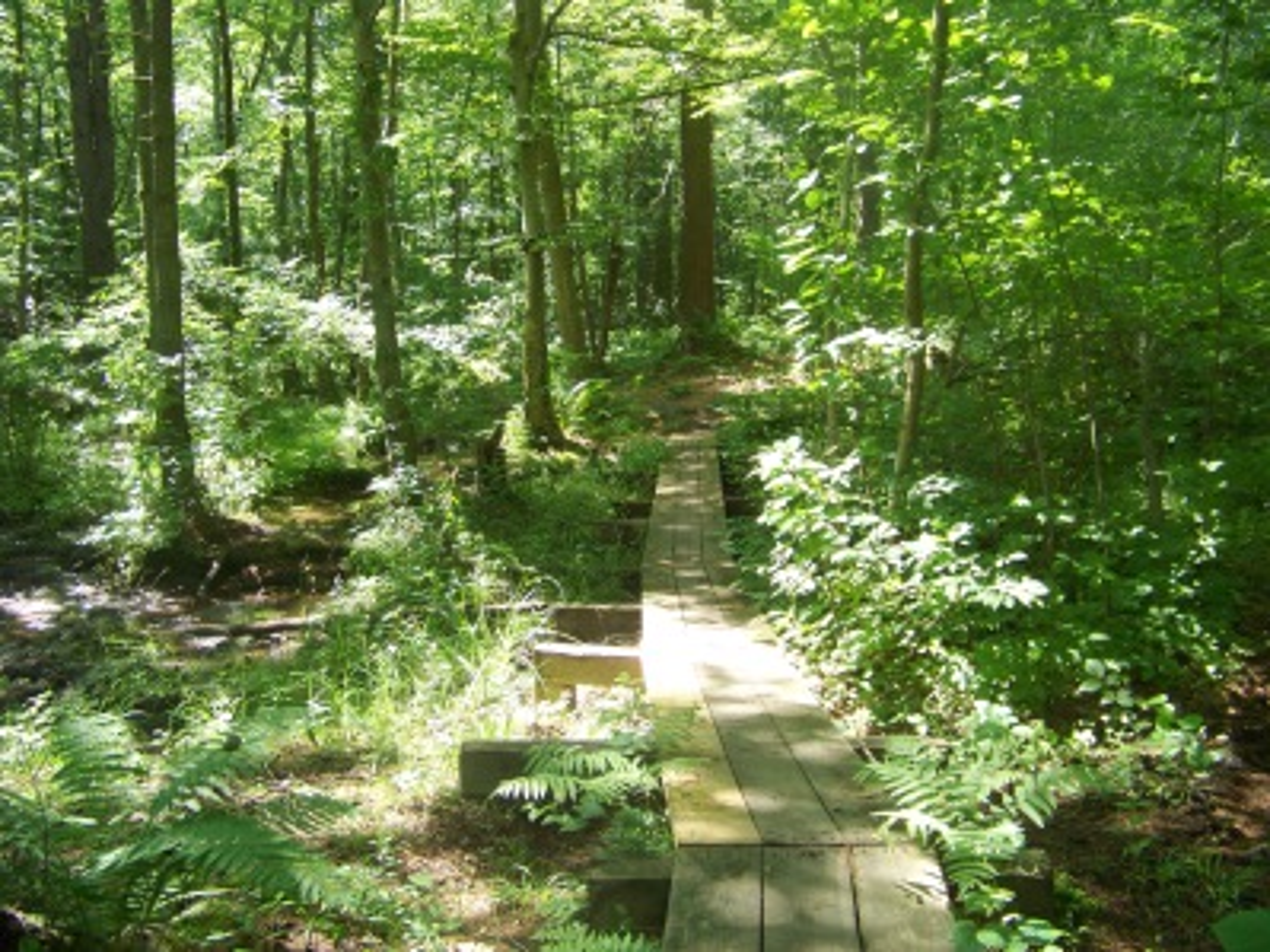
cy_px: 476
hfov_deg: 51.4
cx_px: 635
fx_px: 1320
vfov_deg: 39.6
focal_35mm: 36
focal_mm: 5.85
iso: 65
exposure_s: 1/50
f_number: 2.8
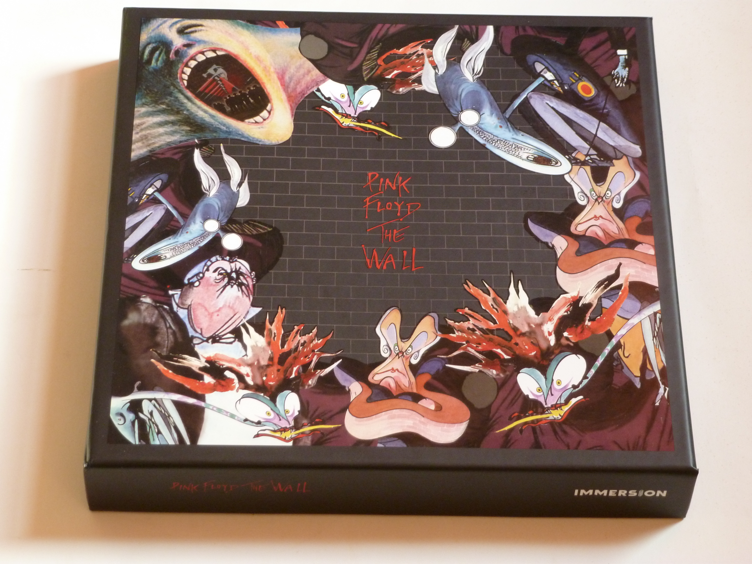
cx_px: 376
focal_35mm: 96
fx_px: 2086
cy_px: 282
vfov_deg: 15.4
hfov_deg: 20.4
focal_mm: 17.3
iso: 400
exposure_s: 1/20
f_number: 5
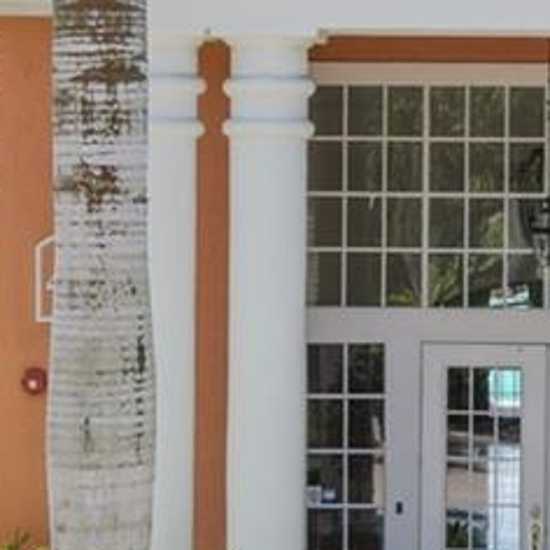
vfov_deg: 14.4
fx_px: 2175
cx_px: 562
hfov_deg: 14.2
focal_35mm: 121
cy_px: 147
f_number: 11
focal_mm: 21
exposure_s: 1/250
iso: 400
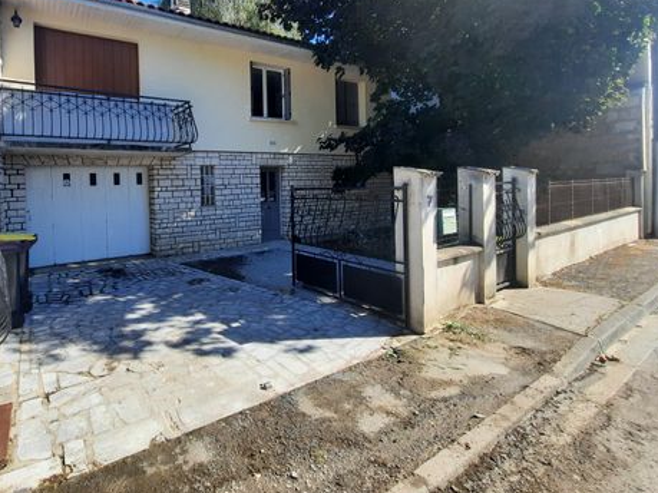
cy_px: 191
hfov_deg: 88.7
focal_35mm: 17
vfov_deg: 73.7
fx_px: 323
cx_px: 235
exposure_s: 1/763
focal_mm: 1.74
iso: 40
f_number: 2.2
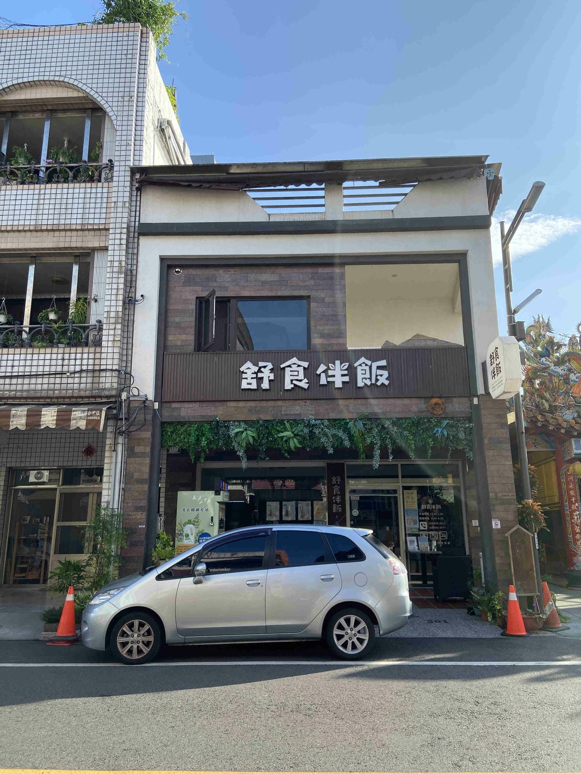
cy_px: 387
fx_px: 582
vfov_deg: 67.3
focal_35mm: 26
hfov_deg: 53.1
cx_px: 290
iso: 32
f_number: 1.8
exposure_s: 1/1245
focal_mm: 4.25
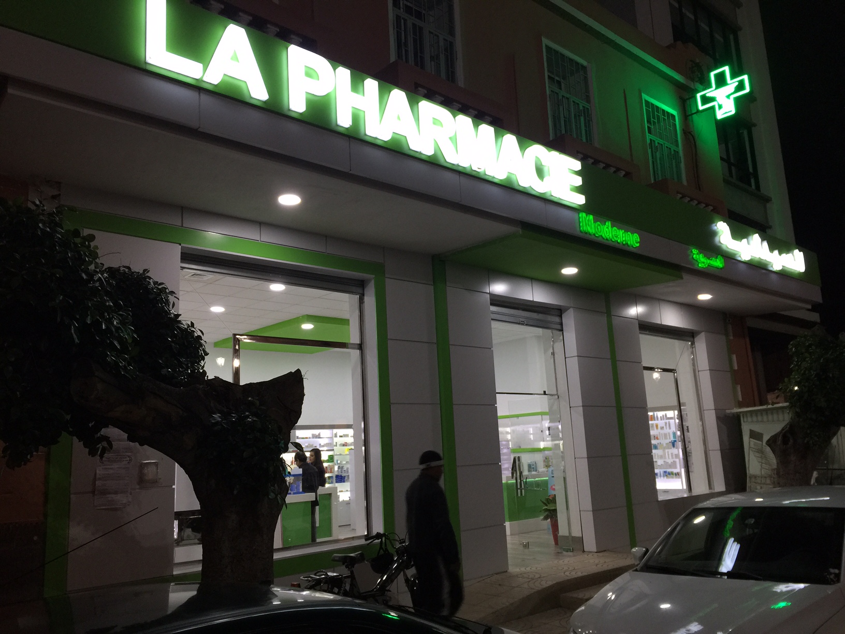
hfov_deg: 61.7
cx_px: 422
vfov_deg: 48.2
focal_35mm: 29
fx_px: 708
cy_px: 317
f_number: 2.2
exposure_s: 1/17
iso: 50
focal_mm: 4.15
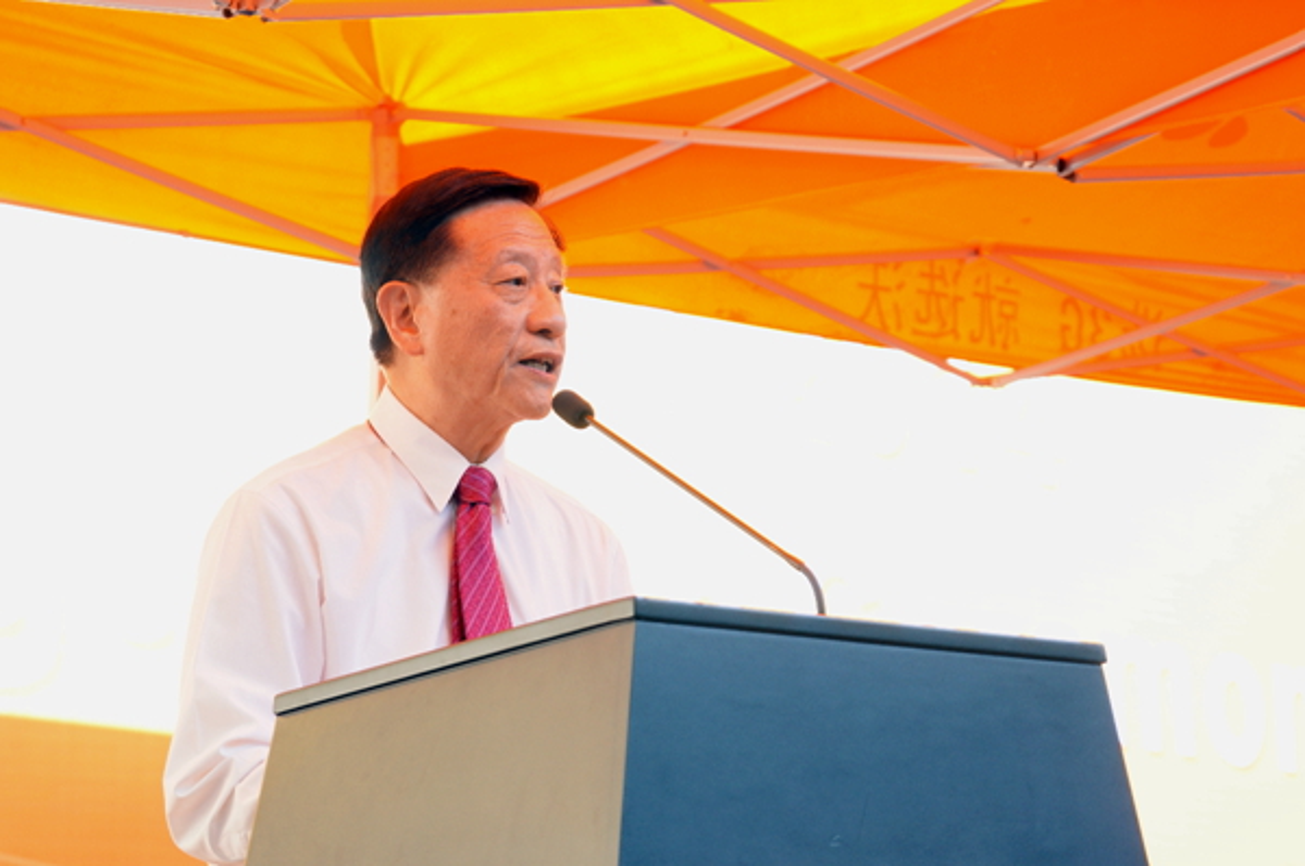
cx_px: 652
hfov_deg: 18.7
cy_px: 433
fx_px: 3963
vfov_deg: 12.5
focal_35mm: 110
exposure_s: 1/160
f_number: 5.6
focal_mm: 73
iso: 400
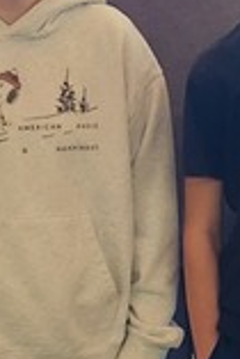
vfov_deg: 13.2
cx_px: 69
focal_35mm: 156
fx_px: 1556
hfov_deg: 8.8
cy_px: 190
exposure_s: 1/120
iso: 320
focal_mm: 5.4
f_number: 1.8
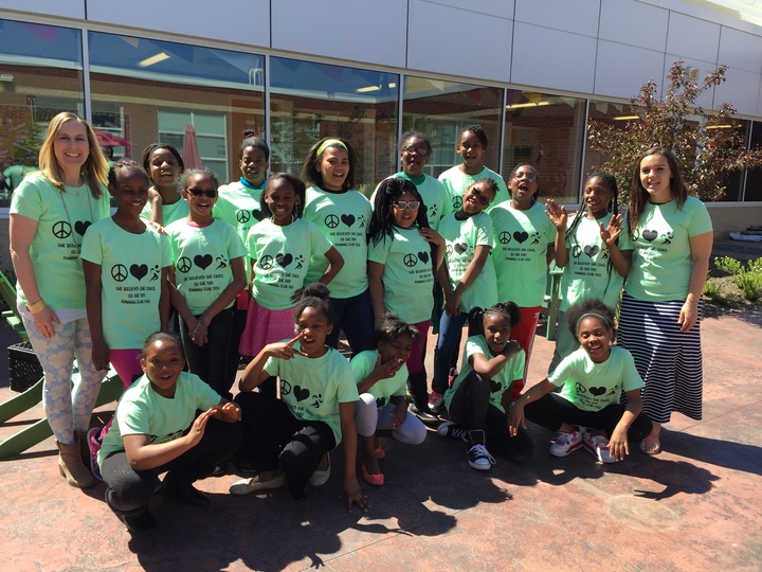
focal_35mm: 29
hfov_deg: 61.7
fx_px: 638
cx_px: 381
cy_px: 286
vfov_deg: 48.2
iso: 32
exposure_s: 1/746
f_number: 2.2
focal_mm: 4.15
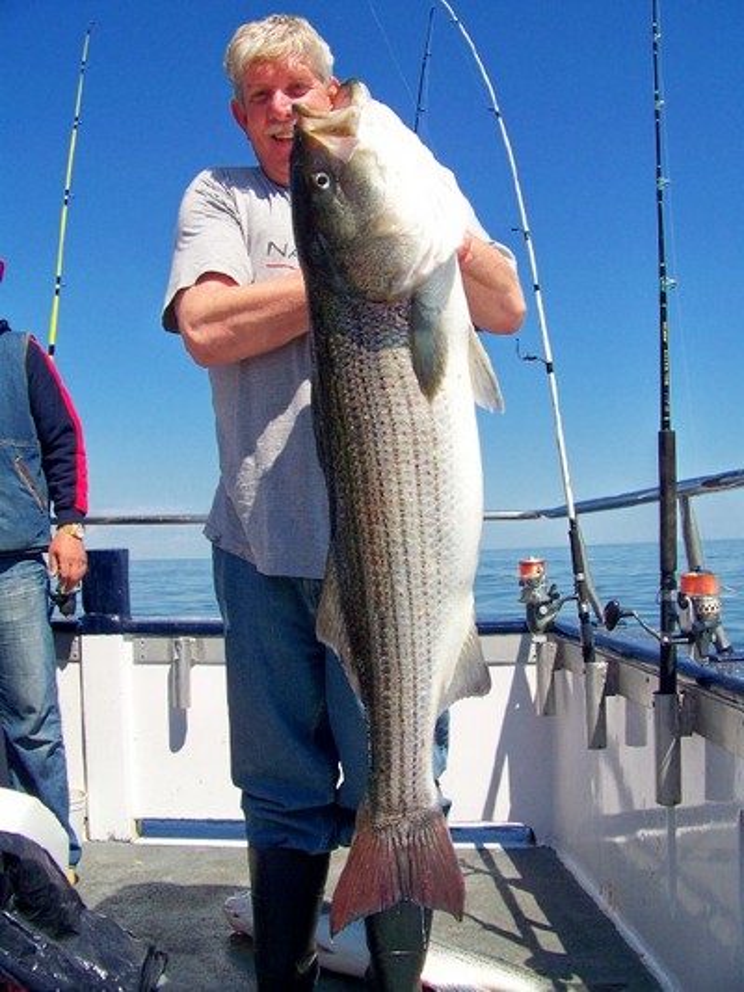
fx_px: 1031
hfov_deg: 39.7
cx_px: 372
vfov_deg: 51.3
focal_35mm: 36
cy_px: 496
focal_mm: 5.85
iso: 64
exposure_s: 1/640
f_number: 4
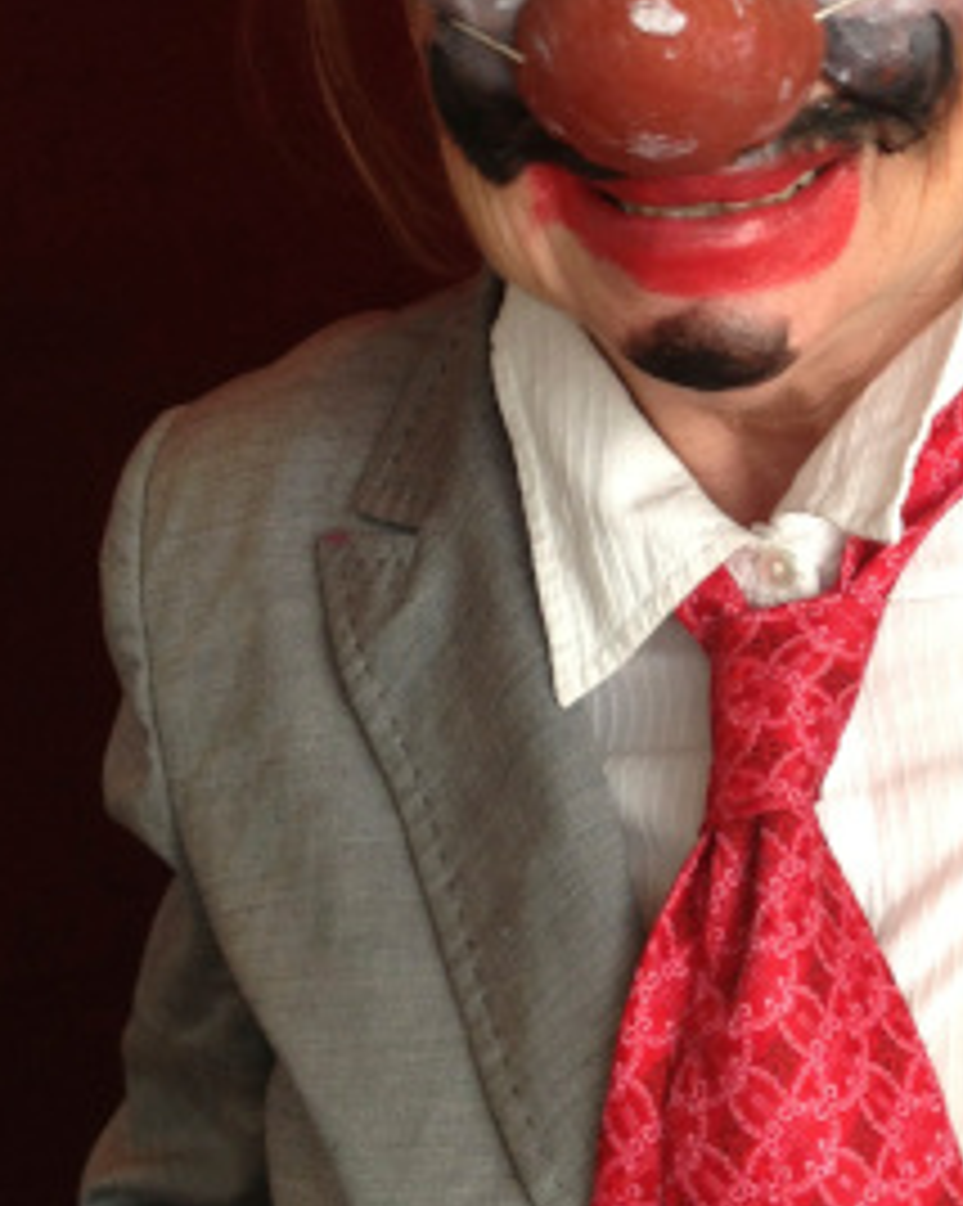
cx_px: 922
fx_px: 3032
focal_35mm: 85
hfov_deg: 17.7
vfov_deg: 22.4
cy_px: 380
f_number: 2.4
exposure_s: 1/24
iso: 50
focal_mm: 4.28
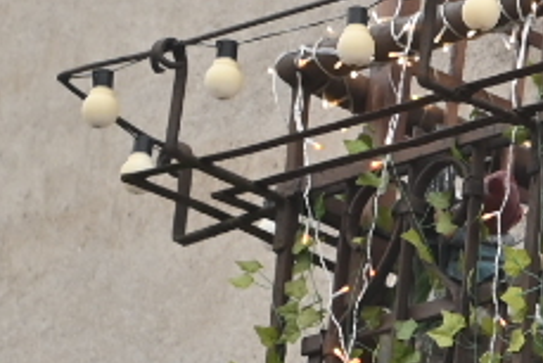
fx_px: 19182
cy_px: 50
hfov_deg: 1.6
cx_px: 918
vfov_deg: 1.1
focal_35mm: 1271
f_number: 2.8
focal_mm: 180
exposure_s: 1/125
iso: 100
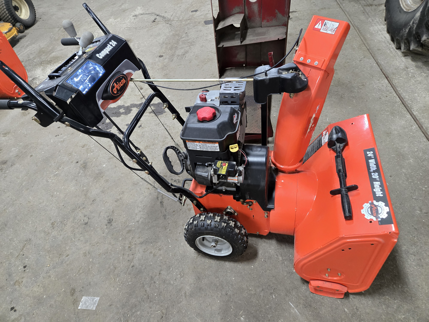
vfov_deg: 58.9
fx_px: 285
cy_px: 161
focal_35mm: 23
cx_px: 214
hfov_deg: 73.9
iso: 640
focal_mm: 5.4
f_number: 1.8
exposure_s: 1/120
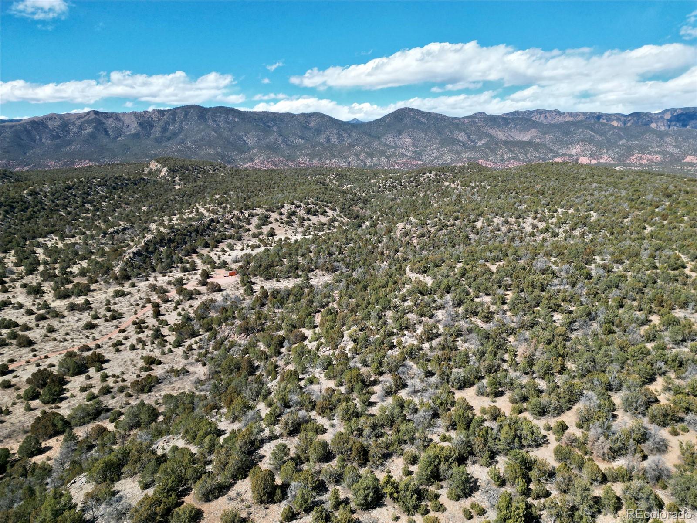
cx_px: 348
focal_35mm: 24
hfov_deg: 71.6
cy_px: 262
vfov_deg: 56.8
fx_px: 483
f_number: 1.7
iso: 200
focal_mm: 6.72
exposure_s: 1/3000
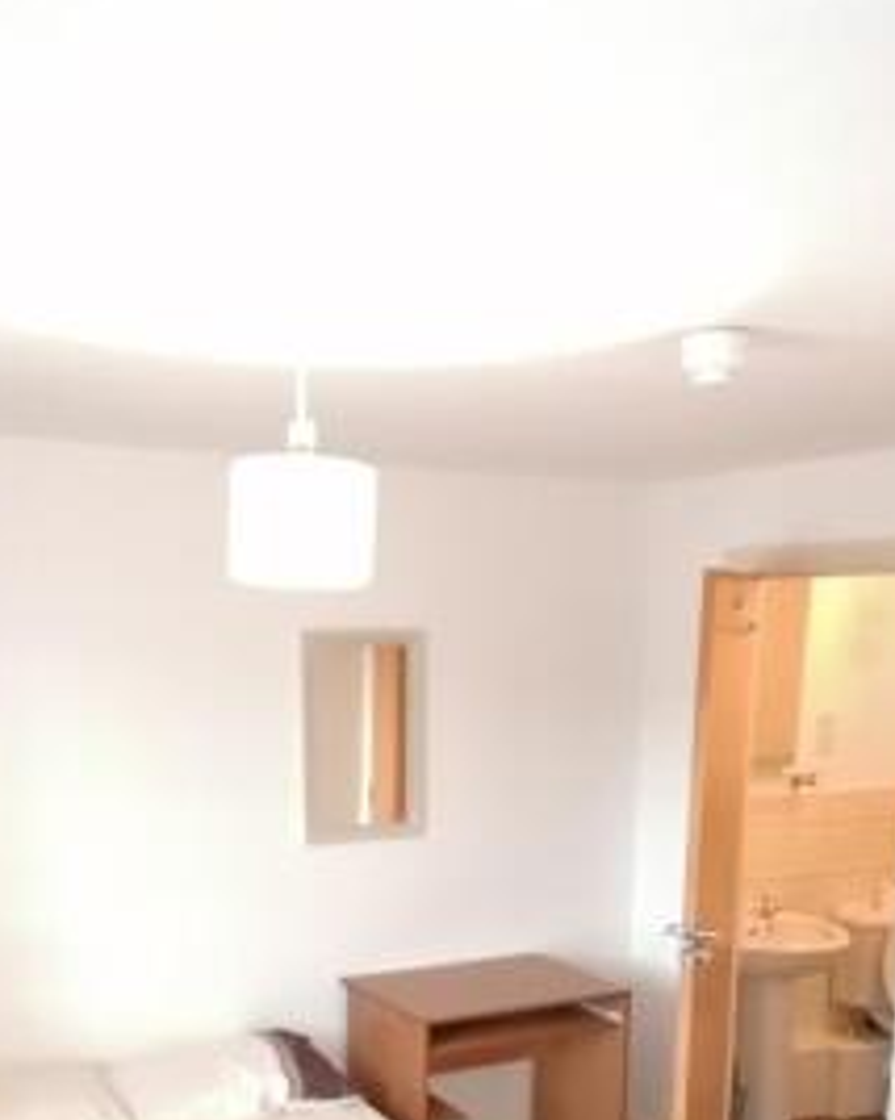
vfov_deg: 41.2
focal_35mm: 43
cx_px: 364
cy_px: 888
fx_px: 1425
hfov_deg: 34.8
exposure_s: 1/25
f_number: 1.8
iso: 500
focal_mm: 4.75
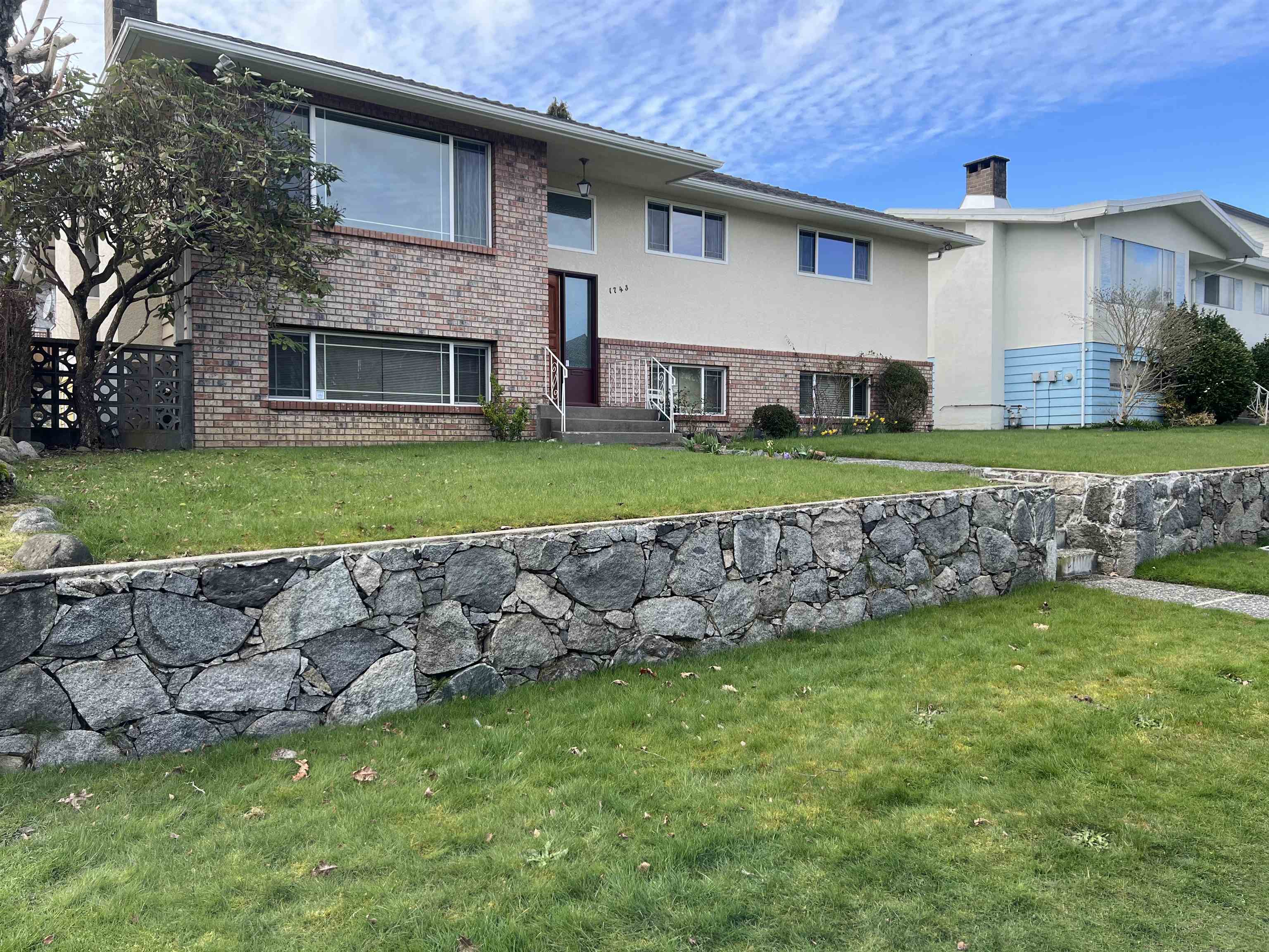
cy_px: 476
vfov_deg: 53.1
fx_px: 953
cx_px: 634
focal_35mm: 26
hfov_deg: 67.3
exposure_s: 1/1266
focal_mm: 5.7
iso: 50
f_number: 1.5
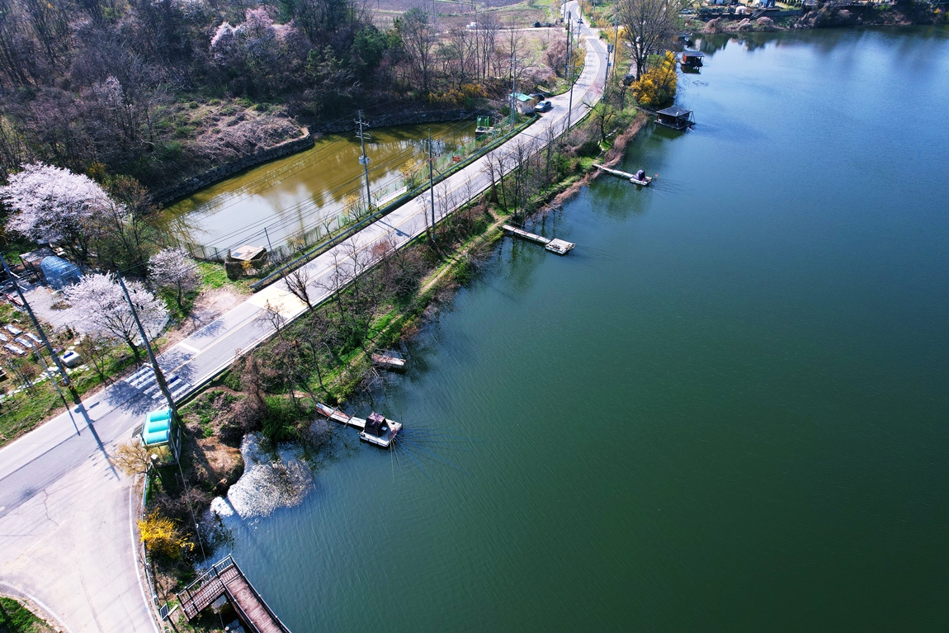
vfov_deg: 57.2
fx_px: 580
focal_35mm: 22
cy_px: 316
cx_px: 474
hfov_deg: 78.6
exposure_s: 1/1000
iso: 110
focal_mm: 8.38
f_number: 2.8
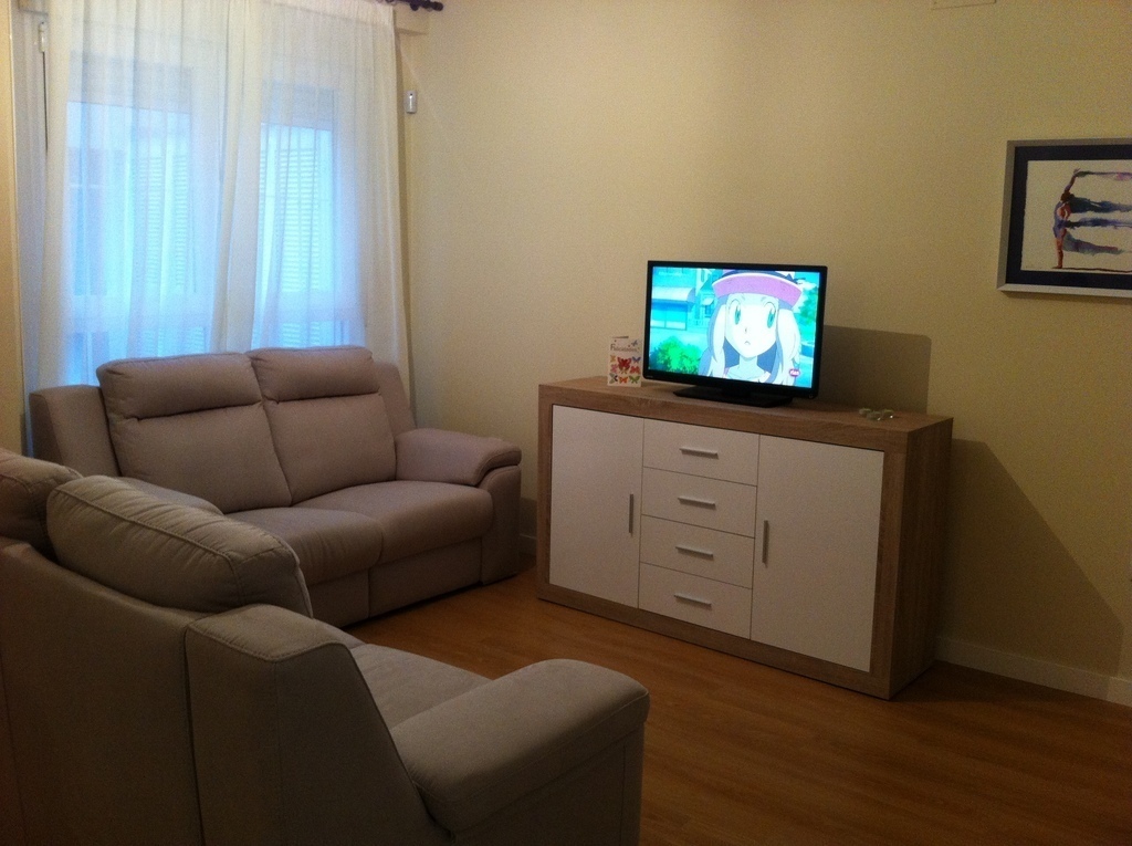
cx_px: 566
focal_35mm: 35
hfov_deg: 52.7
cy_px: 423
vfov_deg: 40.6
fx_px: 1143
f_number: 2.8
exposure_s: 1/15
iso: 200
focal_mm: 3.85
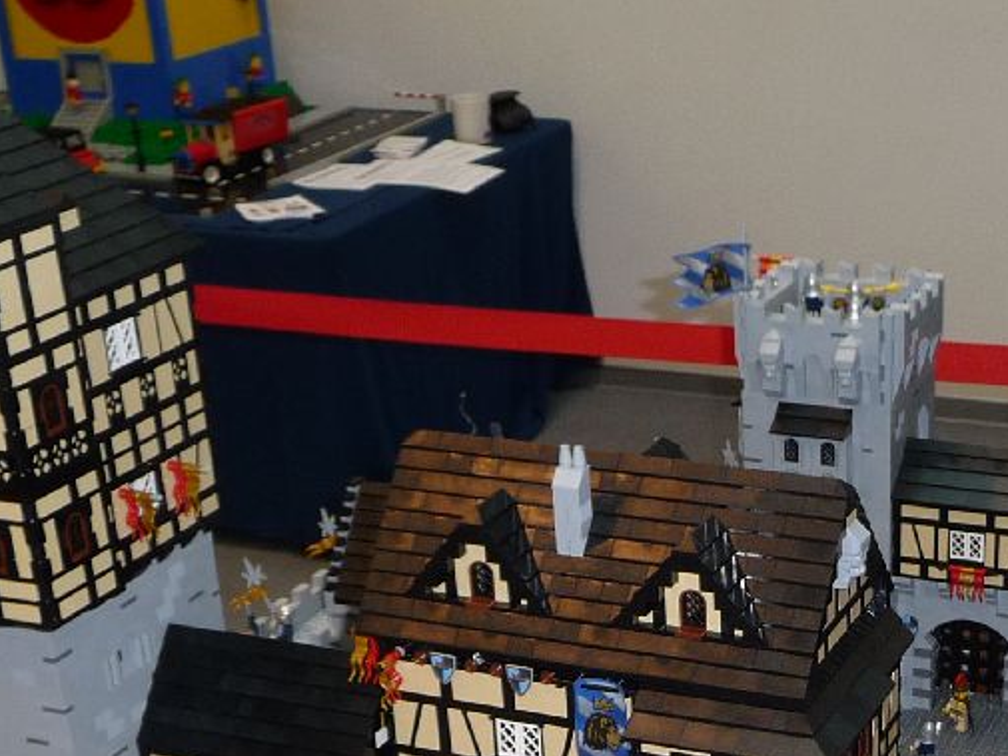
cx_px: 794
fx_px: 2068
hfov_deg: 26.9
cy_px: 828
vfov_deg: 19.8
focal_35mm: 71
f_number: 3.3
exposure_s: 1/30
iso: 100
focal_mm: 4.7
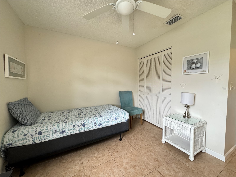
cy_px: 88
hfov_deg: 102.1
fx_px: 95
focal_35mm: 14
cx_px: 118
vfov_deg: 85.7
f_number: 2.2
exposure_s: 1/60
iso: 320
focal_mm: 2.22
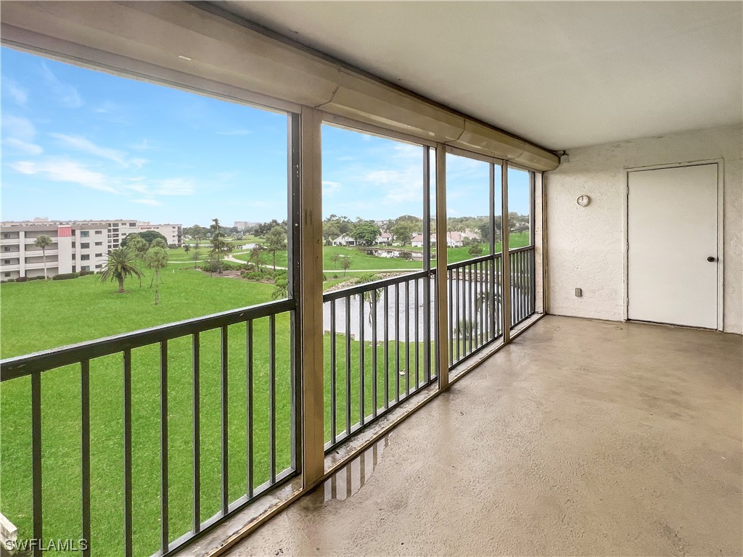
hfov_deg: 106.2
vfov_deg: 89.9
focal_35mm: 13
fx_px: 279
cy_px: 278
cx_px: 372
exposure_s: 1/280
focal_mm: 1.57
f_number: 1.8
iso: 32
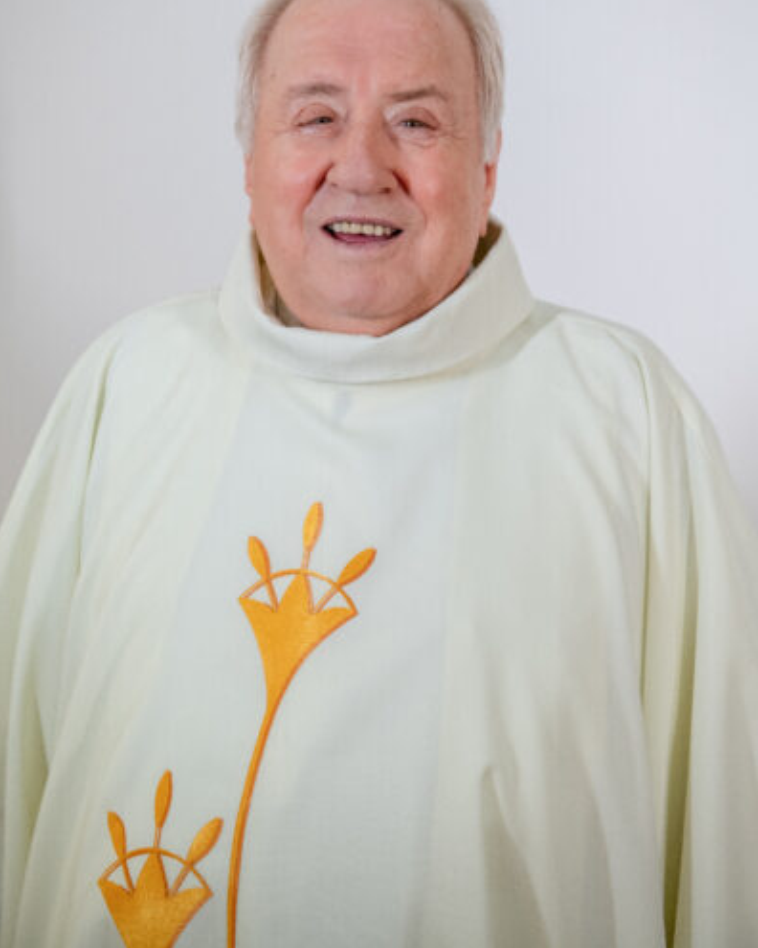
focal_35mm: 66
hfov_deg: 23.1
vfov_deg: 28.6
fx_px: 1851
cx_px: 377
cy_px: 375
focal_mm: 58
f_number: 4.5
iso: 2000
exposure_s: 1/200
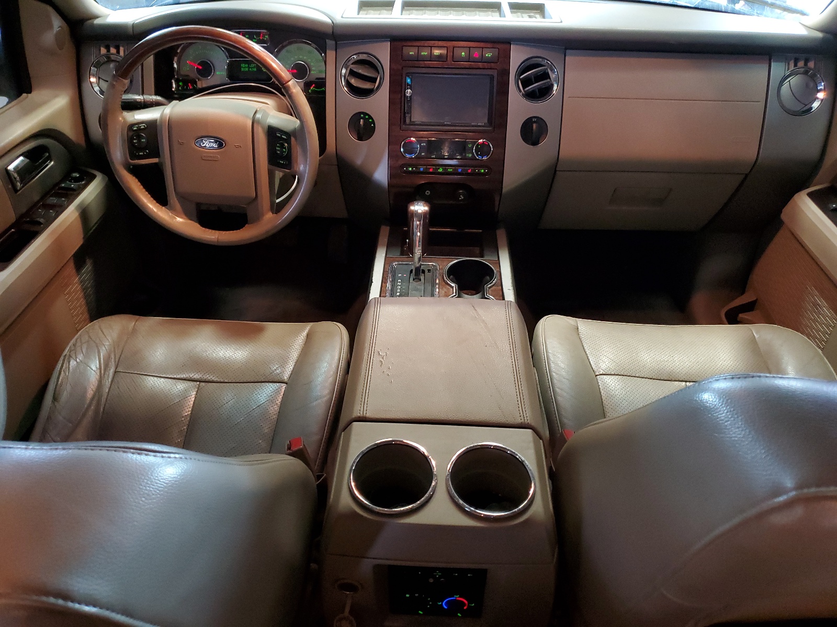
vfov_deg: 53.1
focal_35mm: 26
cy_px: 314
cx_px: 418
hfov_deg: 67.3
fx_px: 629
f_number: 1.5
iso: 307
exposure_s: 1/17
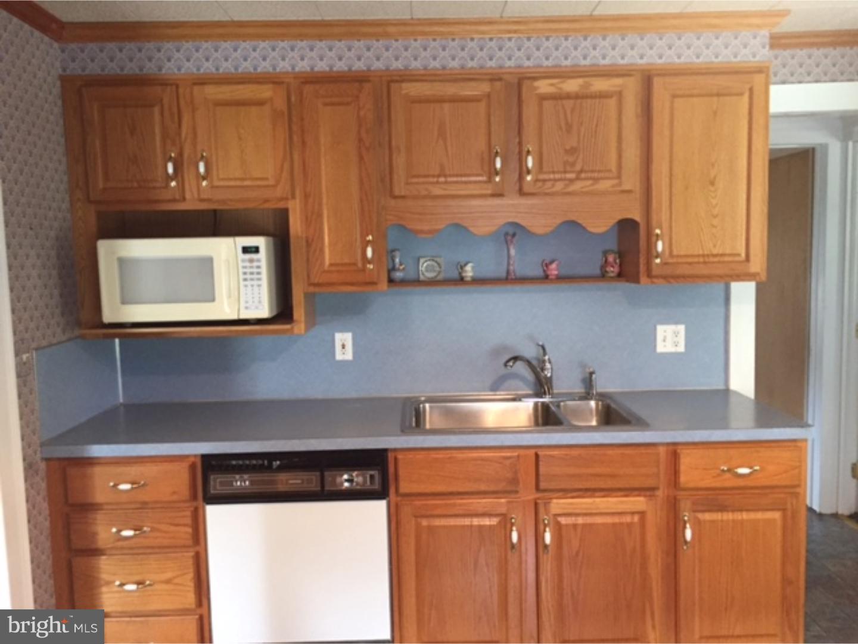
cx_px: 429
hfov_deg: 61.7
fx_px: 719
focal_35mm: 29
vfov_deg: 48.2
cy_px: 322
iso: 160
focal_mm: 4.15
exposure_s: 1/30
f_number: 2.2
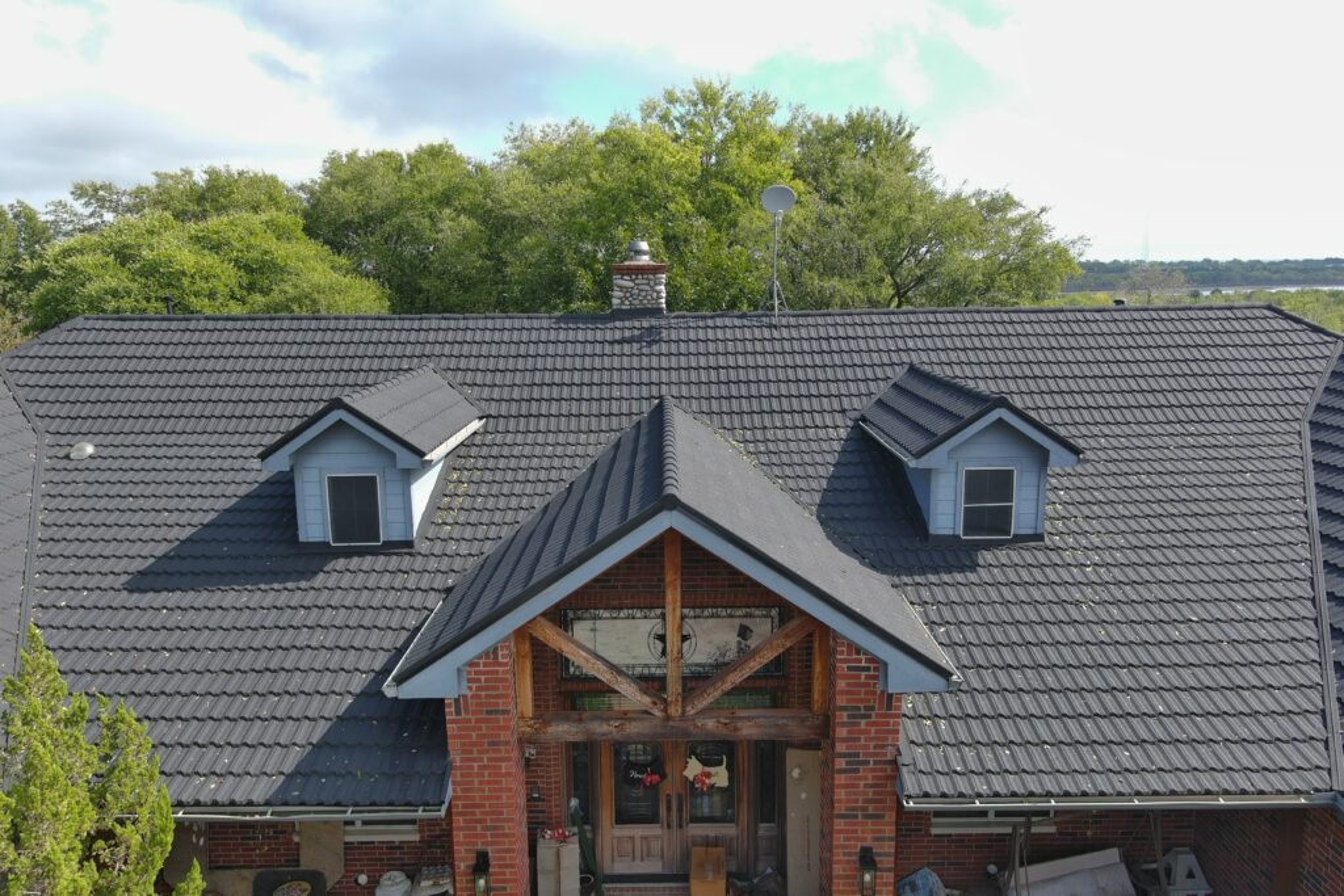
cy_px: 448
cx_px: 672
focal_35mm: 29
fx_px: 1083
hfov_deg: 63.7
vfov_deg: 45.0
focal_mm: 10.57
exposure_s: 1/640
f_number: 2.8
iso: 100
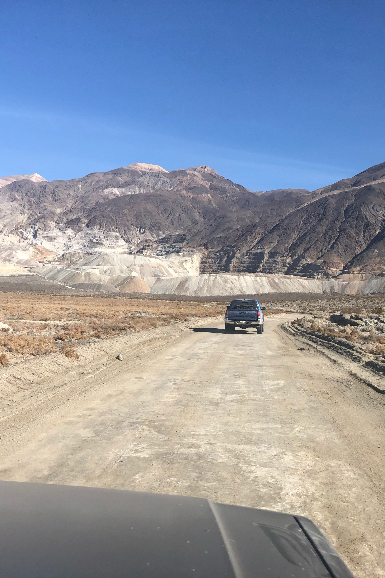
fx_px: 626
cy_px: 288
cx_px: 222
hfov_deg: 34.1
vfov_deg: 49.6
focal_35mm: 39
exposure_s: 1/2404
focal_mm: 3.99
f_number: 1.8
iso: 20
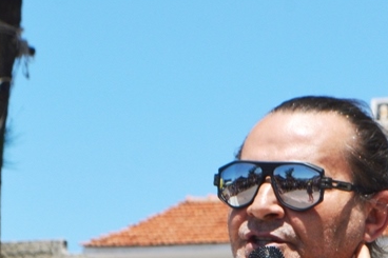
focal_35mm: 229
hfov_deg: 9.0
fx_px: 2471
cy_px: 355
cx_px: 294
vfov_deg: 5.9
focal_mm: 55
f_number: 10
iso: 100
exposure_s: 1/400
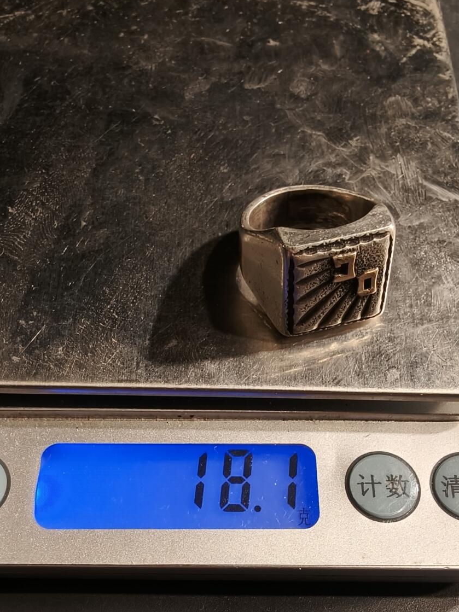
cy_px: 451
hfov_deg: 38.7
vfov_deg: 48.4
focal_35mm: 37
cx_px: 220
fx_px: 654
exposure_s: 1/100
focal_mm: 2.32
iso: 160
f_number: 2
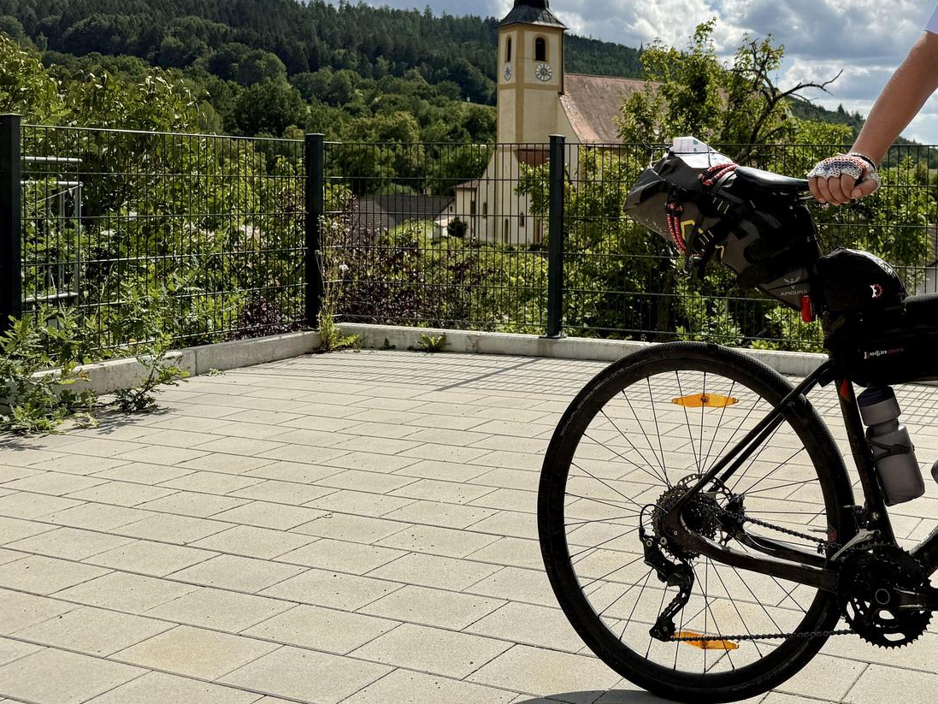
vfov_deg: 34.0
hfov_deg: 42.1
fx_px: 1138
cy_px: 222
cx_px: 796
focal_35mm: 42
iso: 80
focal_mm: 6.76
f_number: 1.78
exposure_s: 1/9091
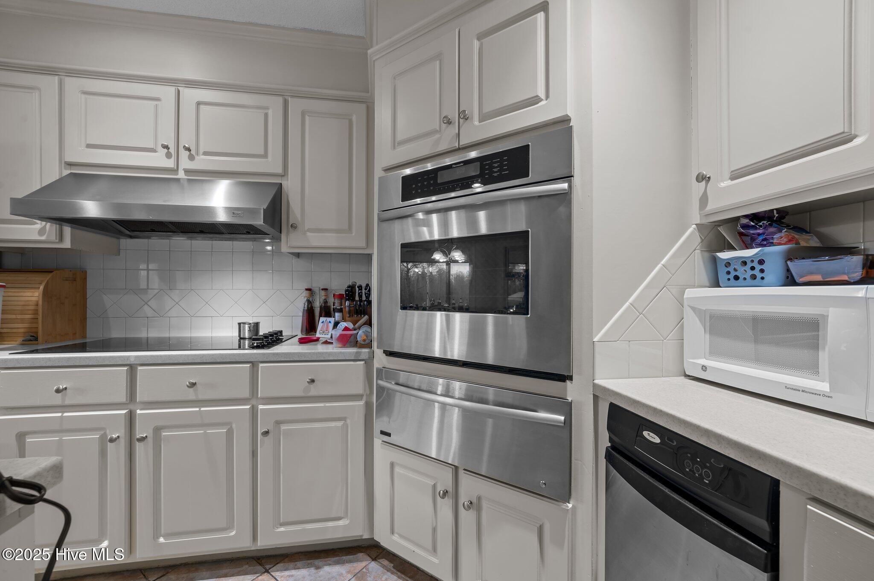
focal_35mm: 14
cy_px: 290
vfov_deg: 81.1
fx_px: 340
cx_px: 437
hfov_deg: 104.3
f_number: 8
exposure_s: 1/2
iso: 250
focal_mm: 14
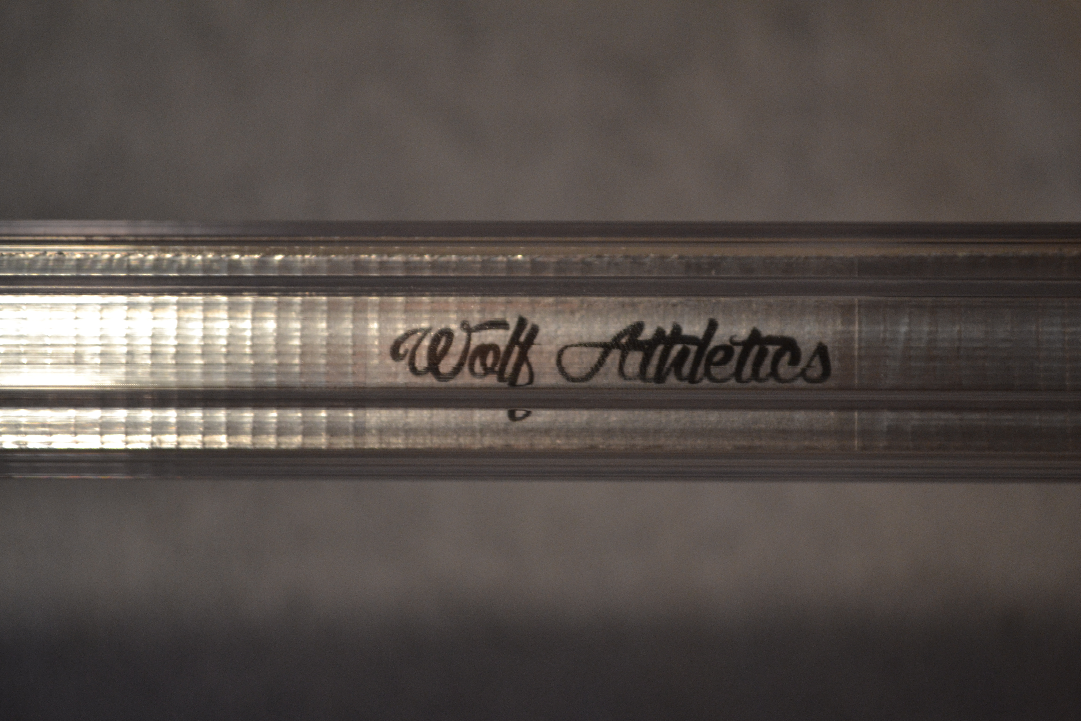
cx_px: 540
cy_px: 360
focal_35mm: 78
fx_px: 2342
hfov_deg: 26.0
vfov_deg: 17.5
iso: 900
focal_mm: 52
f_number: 5.6
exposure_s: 1/60
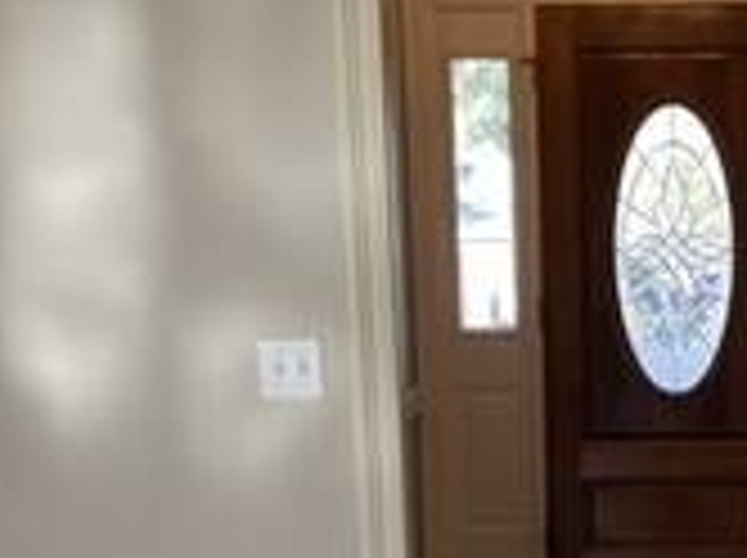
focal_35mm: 84
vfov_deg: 17.3
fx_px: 1810
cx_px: 688
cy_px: 508
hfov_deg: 22.7
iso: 50
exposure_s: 1/60
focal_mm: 3
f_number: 1.8
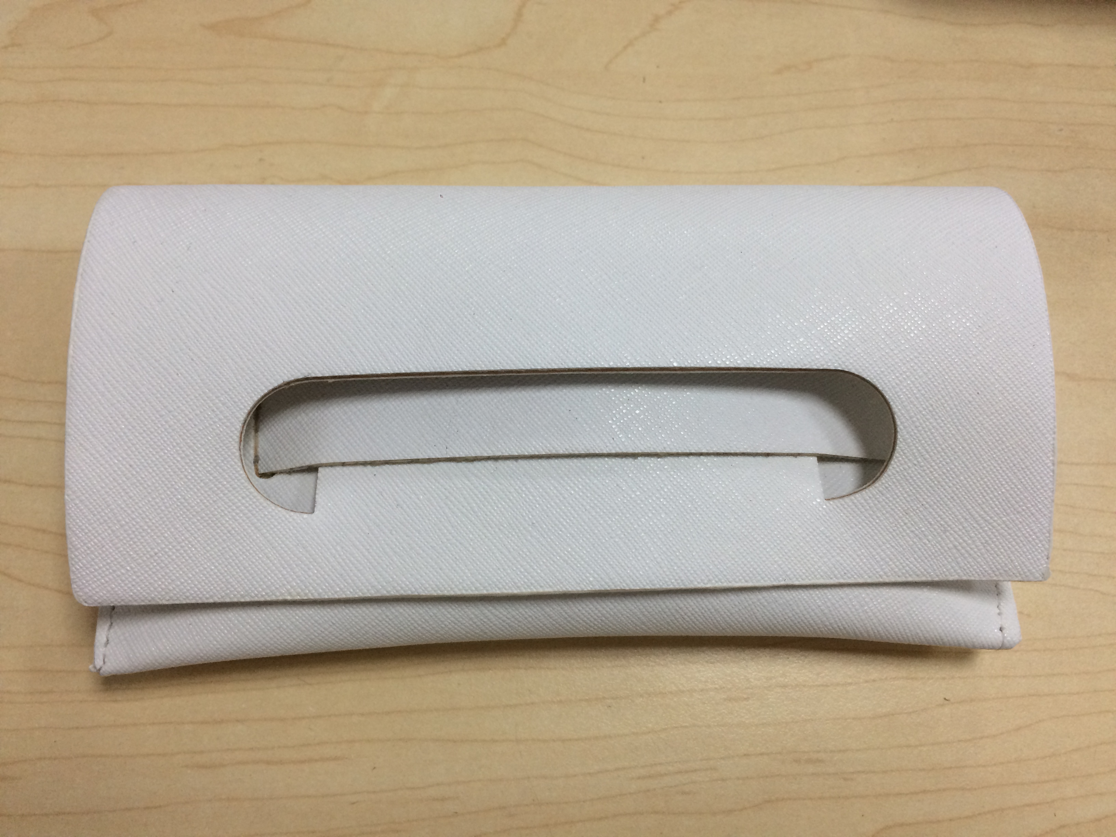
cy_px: 418
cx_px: 558
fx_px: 935
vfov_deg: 48.2
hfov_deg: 61.7
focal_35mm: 29
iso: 80
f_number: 2.2
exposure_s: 1/33
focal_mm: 4.15
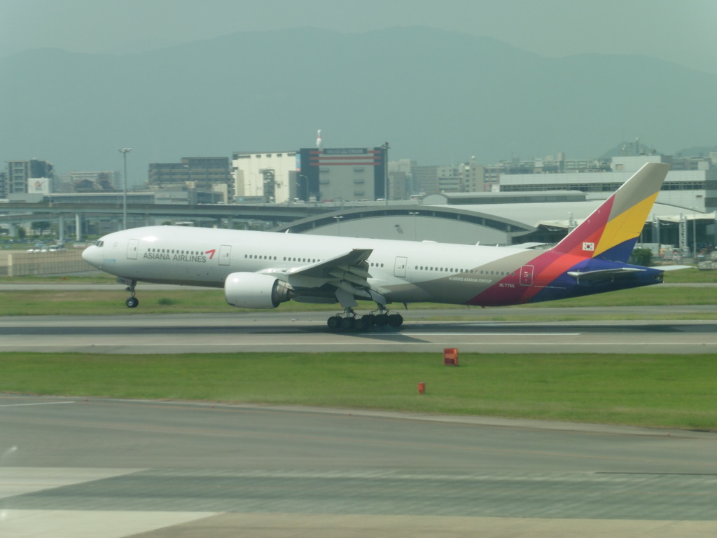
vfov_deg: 8.4
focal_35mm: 176
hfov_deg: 11.2
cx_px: 358
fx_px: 3645
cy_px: 269
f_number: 6.3
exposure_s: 1/320
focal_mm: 31.3
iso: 100
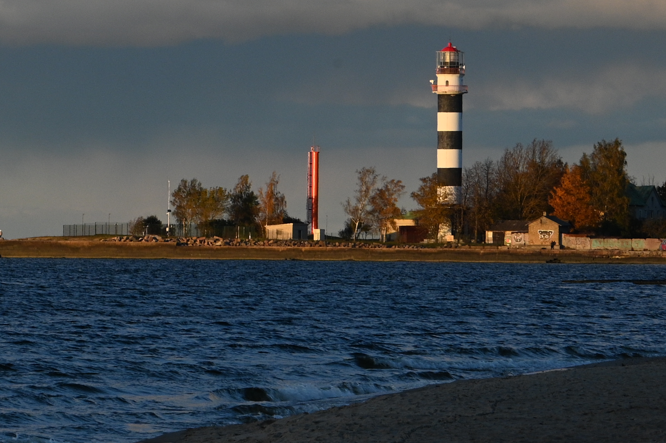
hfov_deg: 4.4
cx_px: -103
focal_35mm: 465
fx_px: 8596
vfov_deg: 2.9
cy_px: -223
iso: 400
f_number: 16
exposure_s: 1/100
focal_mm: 150
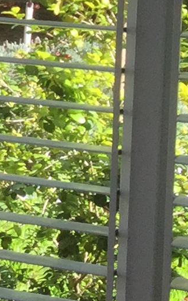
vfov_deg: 10.5
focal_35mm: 195
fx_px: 1598
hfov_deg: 5.6
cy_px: -75
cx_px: -619
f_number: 2.2
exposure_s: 1/520
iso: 32
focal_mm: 4.15
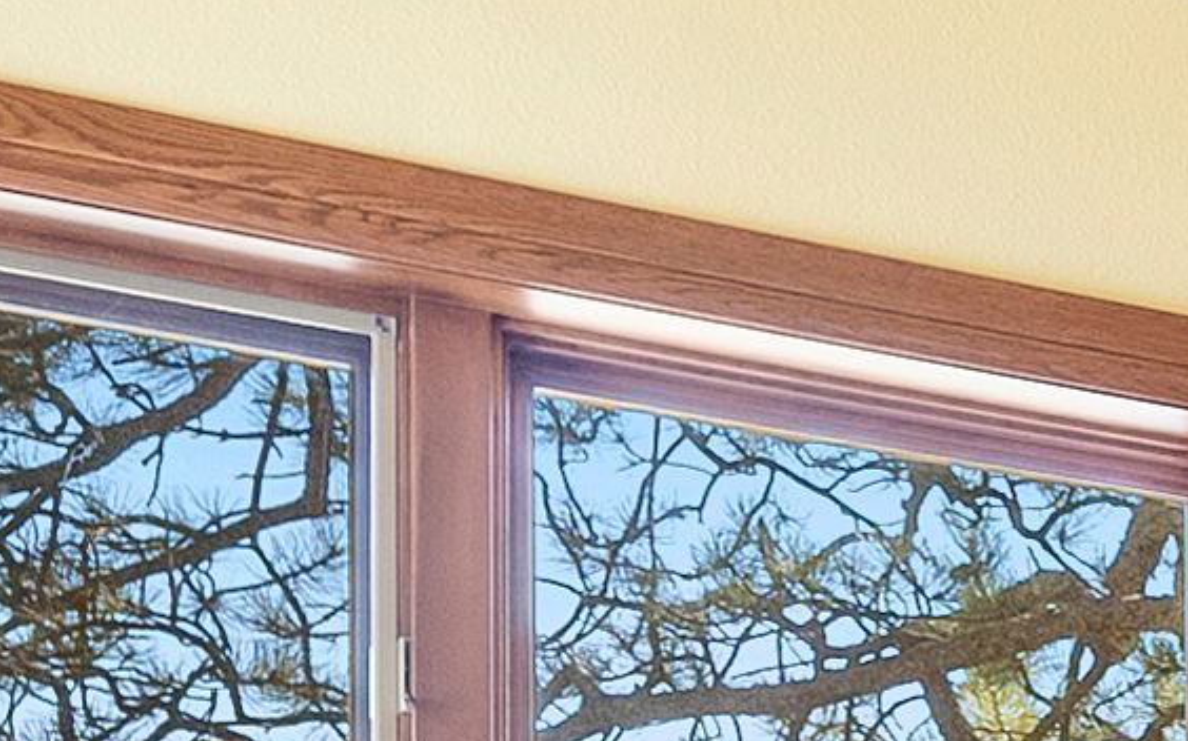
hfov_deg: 14.3
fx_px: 3722
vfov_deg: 10.1
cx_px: 2570
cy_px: 1711
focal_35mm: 115
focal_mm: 15
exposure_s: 1/5
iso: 640
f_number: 9
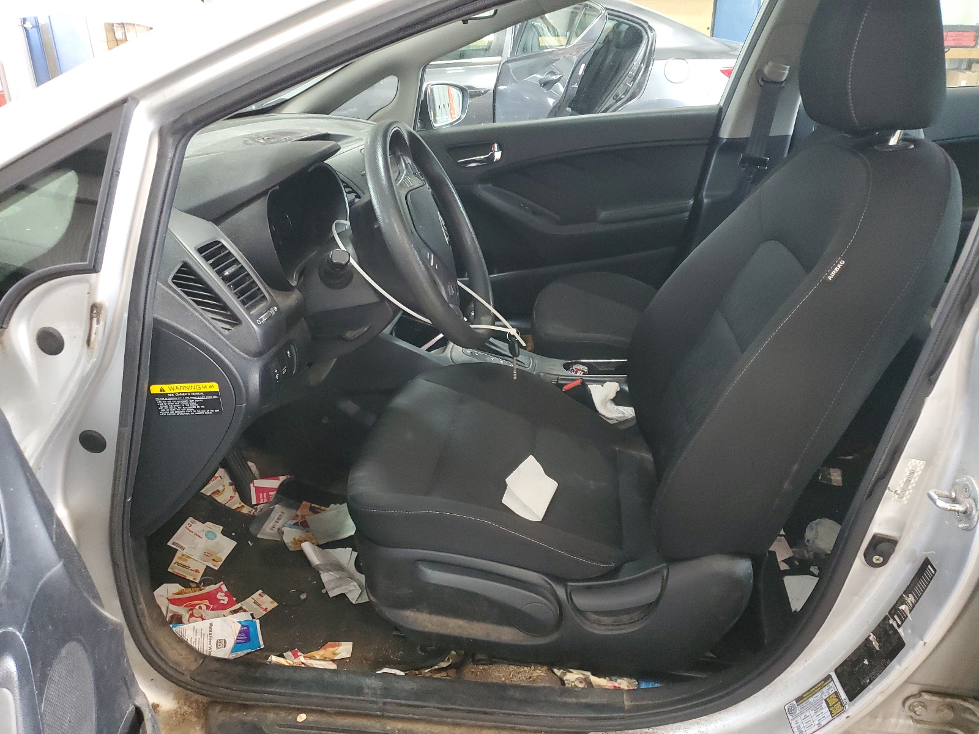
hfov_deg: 67.3
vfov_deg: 53.1
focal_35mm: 26
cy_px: 367
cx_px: 490
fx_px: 735
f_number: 1.5
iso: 386
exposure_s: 1/60.2
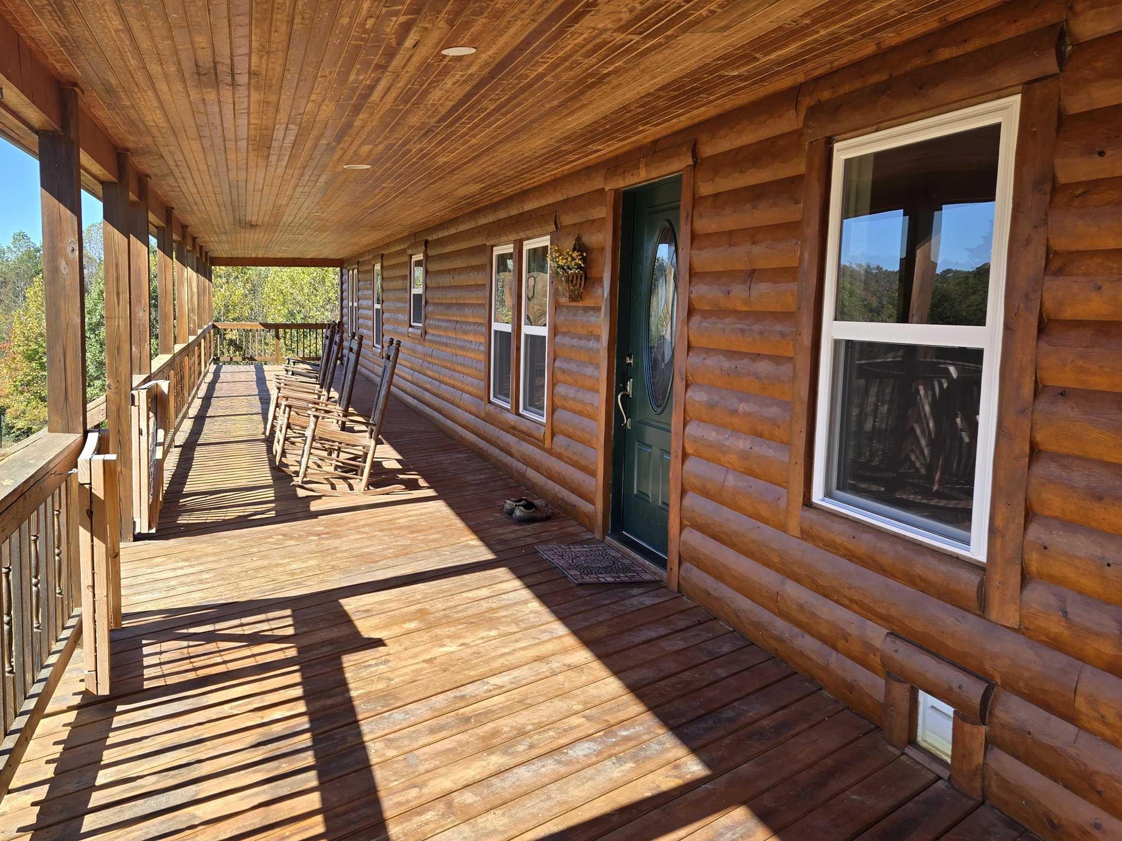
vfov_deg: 45.4
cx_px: 372
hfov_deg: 57.1
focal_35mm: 31
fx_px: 1005
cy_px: 417
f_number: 1.8
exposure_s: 1/671
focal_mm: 5.4
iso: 25
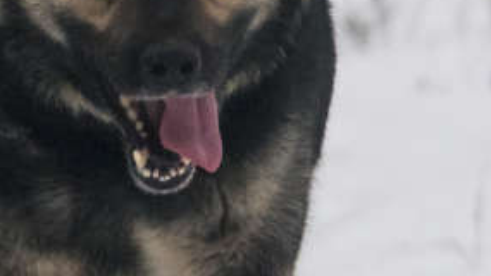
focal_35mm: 2558
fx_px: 33288
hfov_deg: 0.8
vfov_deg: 0.5
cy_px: 416
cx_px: 12
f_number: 4
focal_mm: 212.77
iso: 1000
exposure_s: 1/800
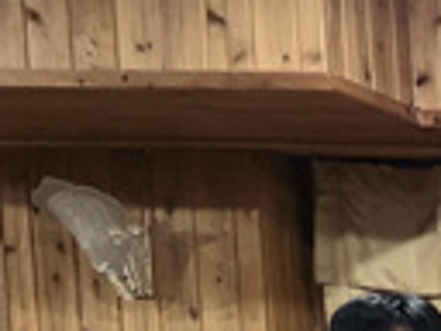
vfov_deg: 7.4
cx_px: 1633
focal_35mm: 179
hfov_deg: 8.0
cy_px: 972
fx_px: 2280
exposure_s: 1/40
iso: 320
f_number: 1.7
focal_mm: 6.3
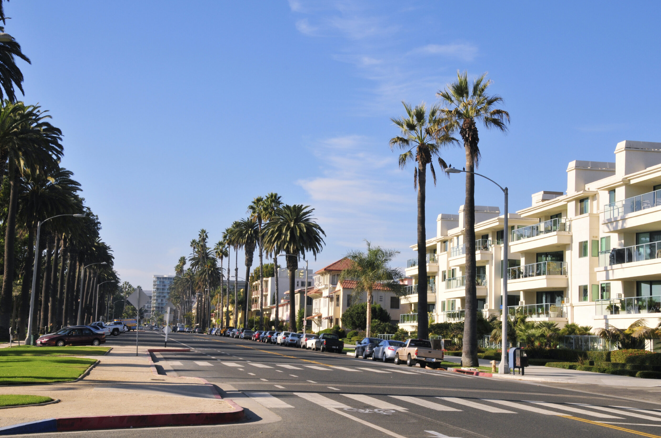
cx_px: 328
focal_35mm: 54
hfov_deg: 37.2
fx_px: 981
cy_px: 215
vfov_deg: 25.2
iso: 200
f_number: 16
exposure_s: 1/125
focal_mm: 35
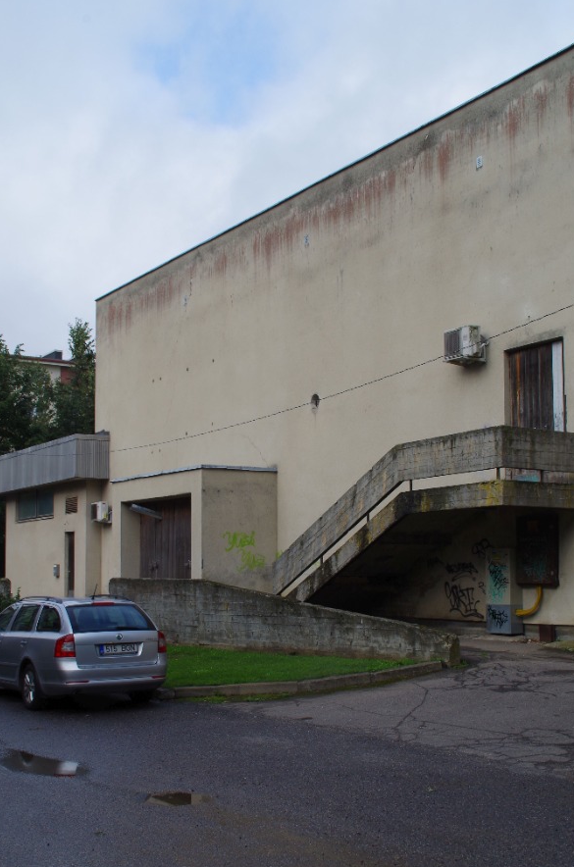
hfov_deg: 30.3
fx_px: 1058
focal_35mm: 44
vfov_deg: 44.4
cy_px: 511
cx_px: 262
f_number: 11
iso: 160
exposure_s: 1/125
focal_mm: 24
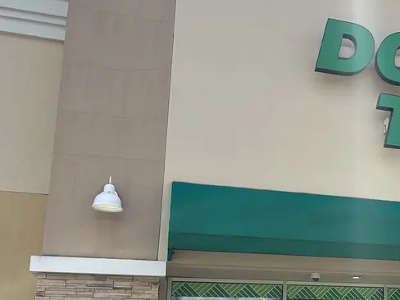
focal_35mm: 59
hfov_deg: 29.2
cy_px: 247
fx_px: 682
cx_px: 452
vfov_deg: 24.4
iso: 80
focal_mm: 6.86
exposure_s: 1/4184
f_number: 1.78
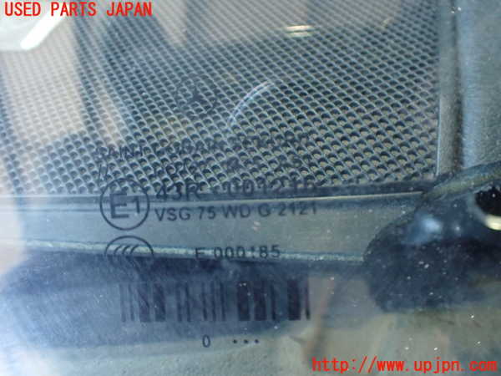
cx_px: 250
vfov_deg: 46.8
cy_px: 188
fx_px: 434
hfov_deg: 60.0
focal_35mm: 30
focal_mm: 5.4
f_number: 2.3
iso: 800
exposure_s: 1/125
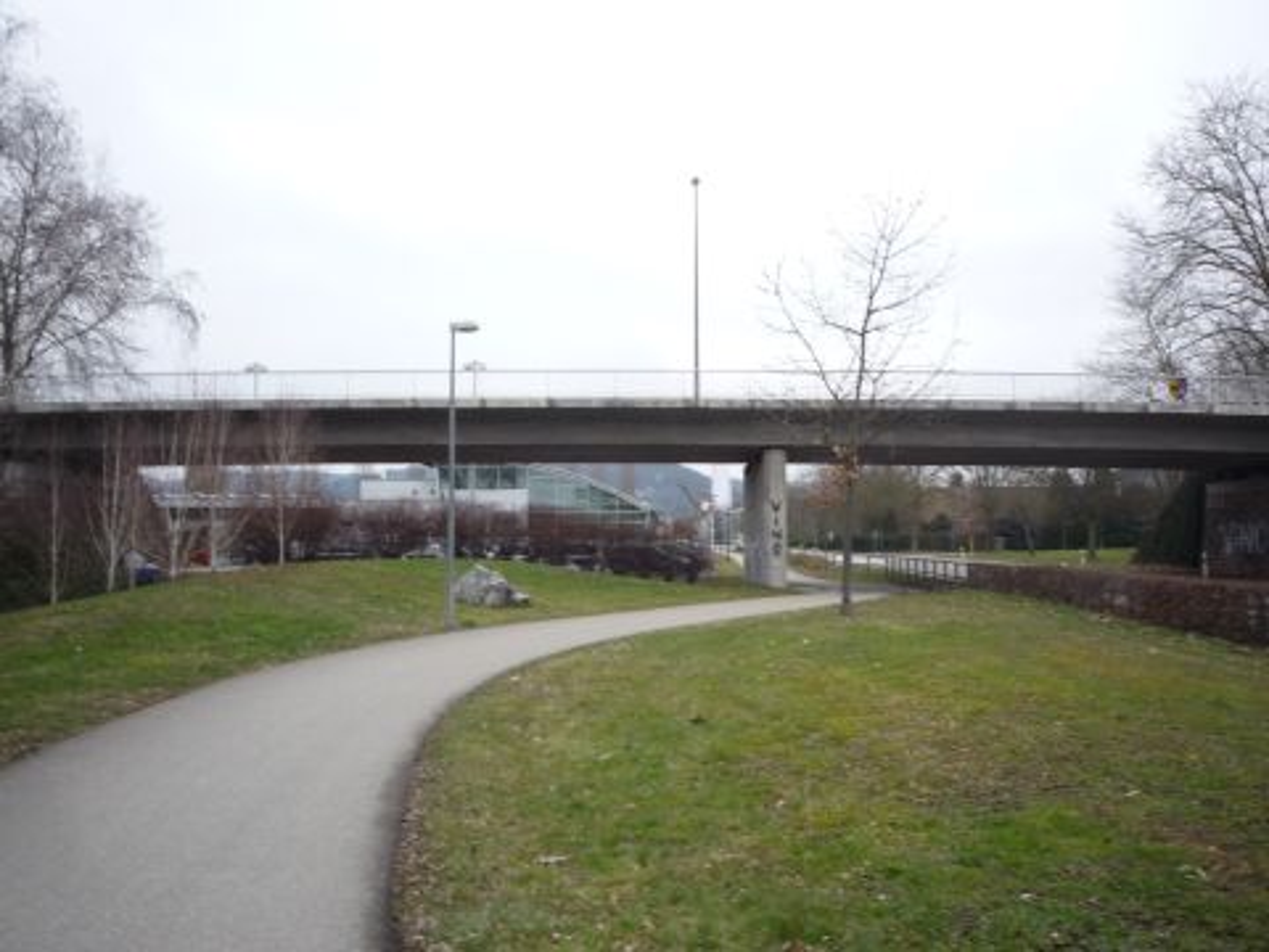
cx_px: 634
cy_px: 476
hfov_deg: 56.8
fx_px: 1173
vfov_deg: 44.2
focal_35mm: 32
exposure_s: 1/100
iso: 100
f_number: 3.3
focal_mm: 5.2
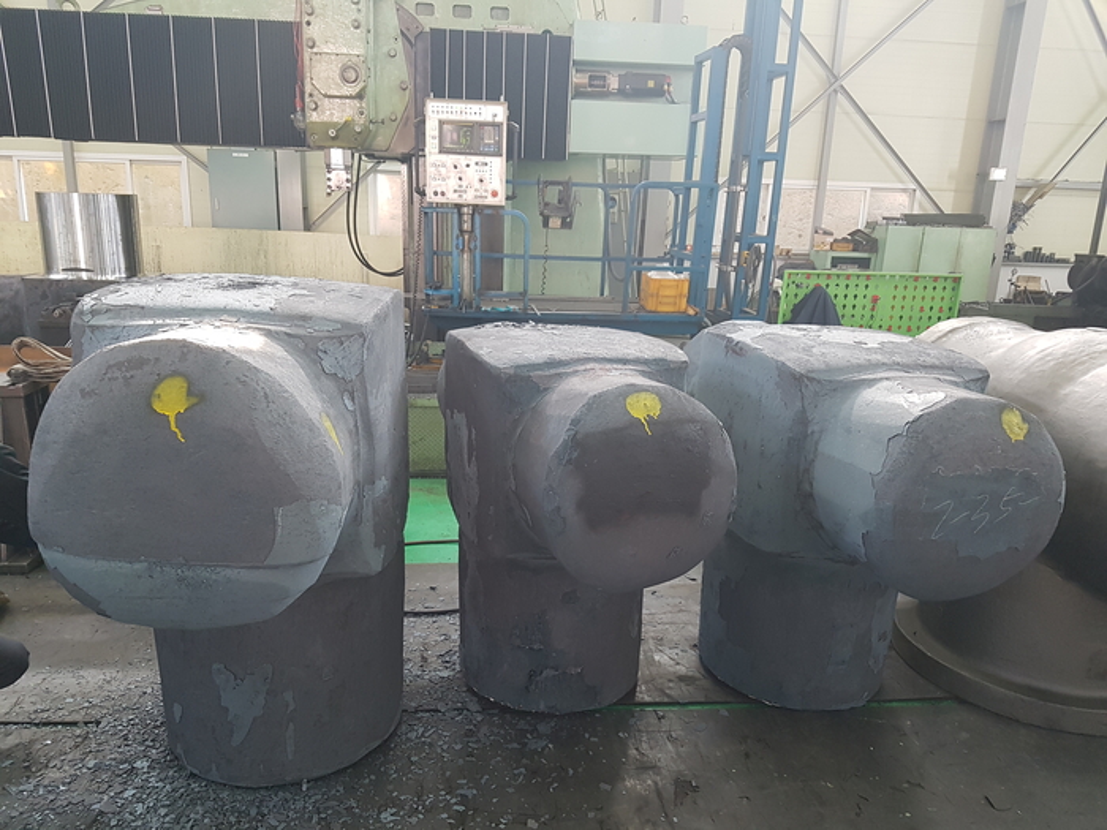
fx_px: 831
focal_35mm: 26
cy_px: 415
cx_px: 554
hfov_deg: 67.3
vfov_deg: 53.1
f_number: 1.7
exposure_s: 1/60
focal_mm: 4.2
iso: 160
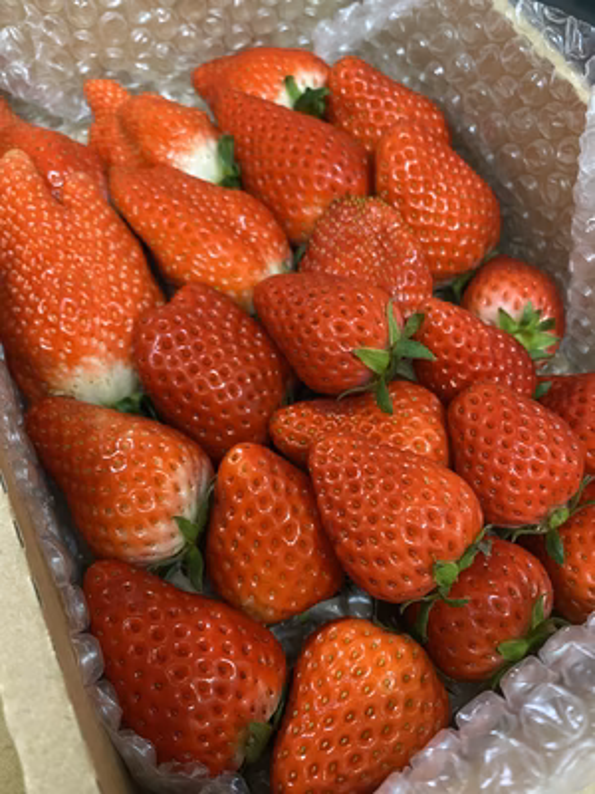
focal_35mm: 26
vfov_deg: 67.3
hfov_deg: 53.1
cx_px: 298
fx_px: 596
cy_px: 397
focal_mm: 4.25
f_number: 1.8
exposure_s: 1/33
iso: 500
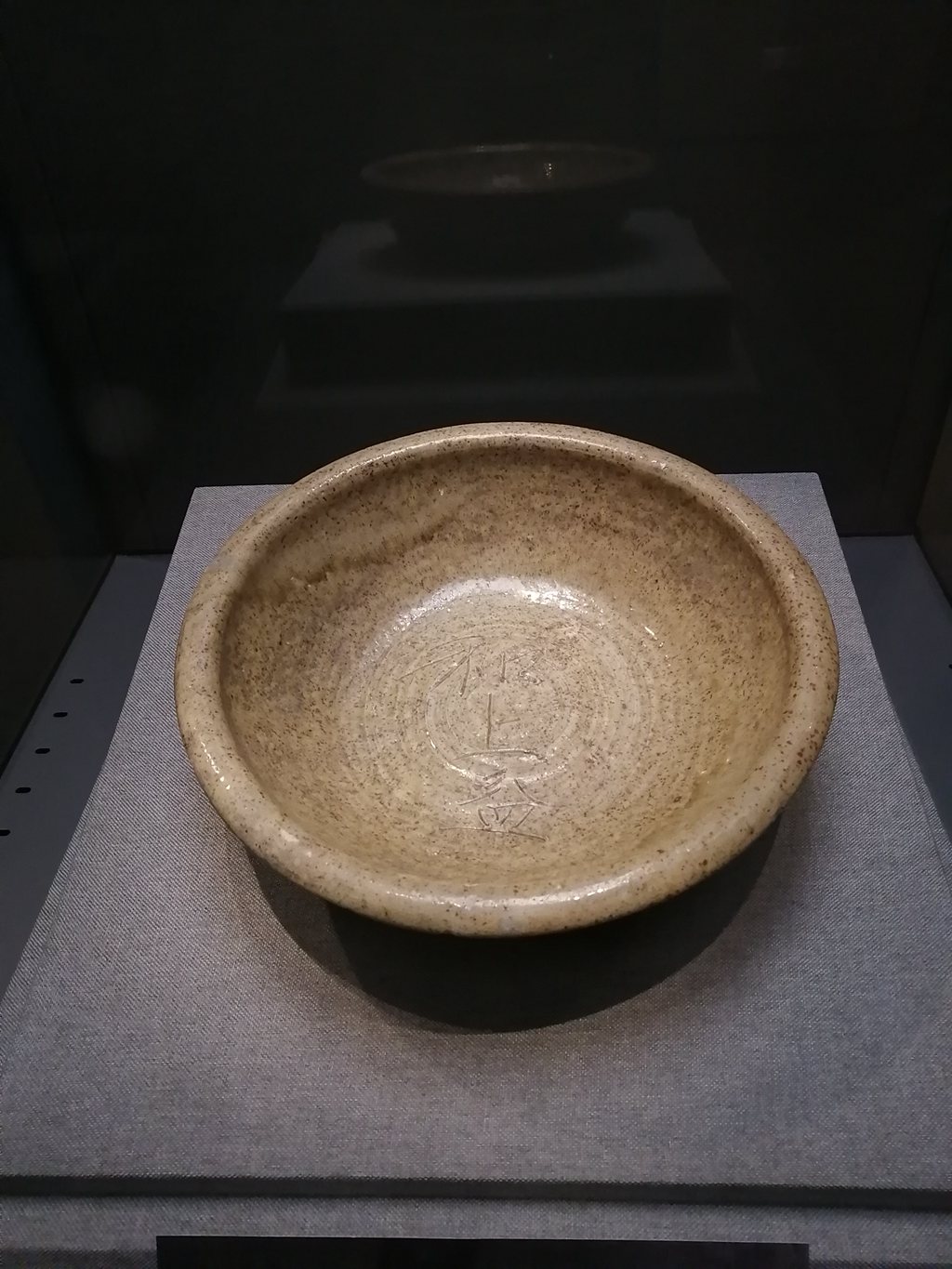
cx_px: 476
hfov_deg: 51.4
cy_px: 634
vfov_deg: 65.3
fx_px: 990
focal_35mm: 27
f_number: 1.8
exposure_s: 1/33.3
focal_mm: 3.62
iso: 200
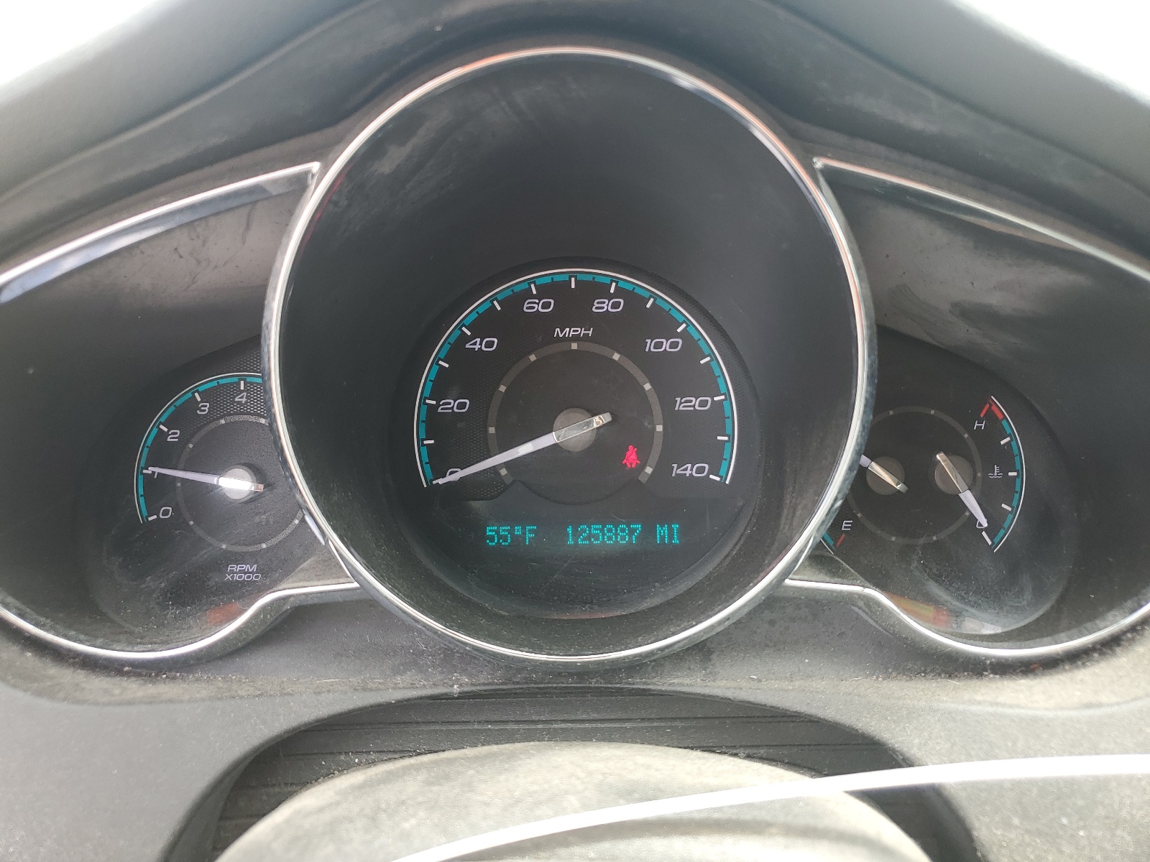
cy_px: 431
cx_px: 575
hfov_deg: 67.3
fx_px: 864
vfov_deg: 53.1
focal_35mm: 26
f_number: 1.5
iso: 50
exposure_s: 1/125
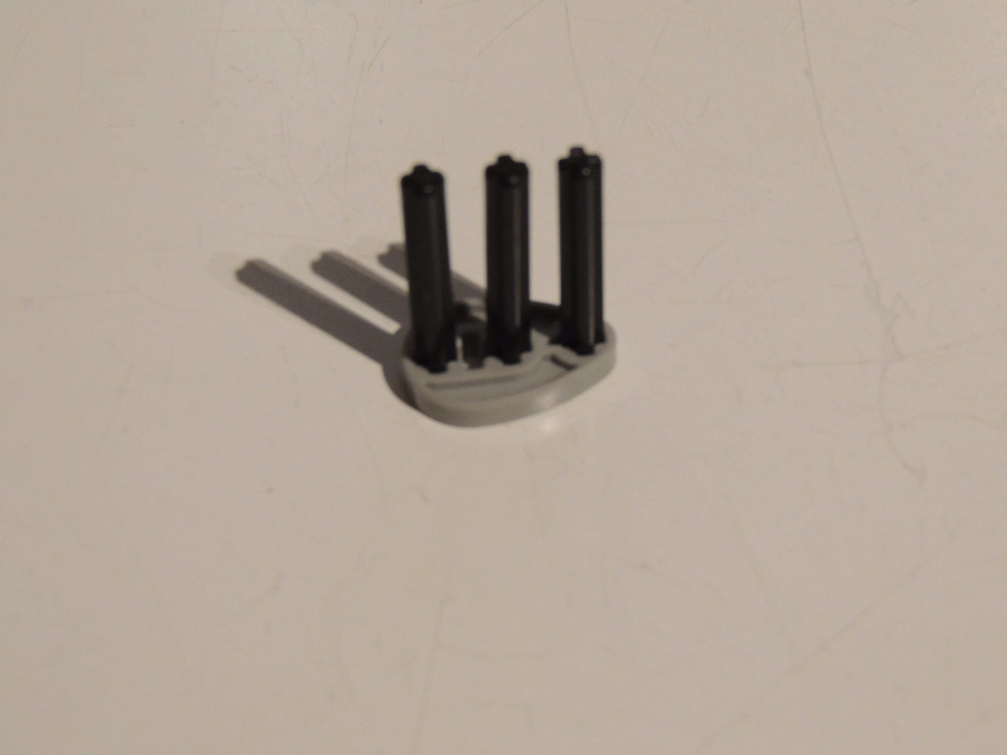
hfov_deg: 21.8
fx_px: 2618
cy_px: 378
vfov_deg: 16.4
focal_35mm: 90
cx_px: 504
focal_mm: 16
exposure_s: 1/20
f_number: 4.1
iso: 800
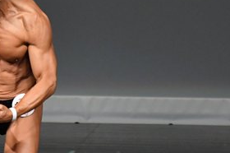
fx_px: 7958
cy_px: 95
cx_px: 10
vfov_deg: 1.1
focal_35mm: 1247
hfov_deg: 1.7
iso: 4000
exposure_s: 1/400
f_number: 5.6
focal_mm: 300
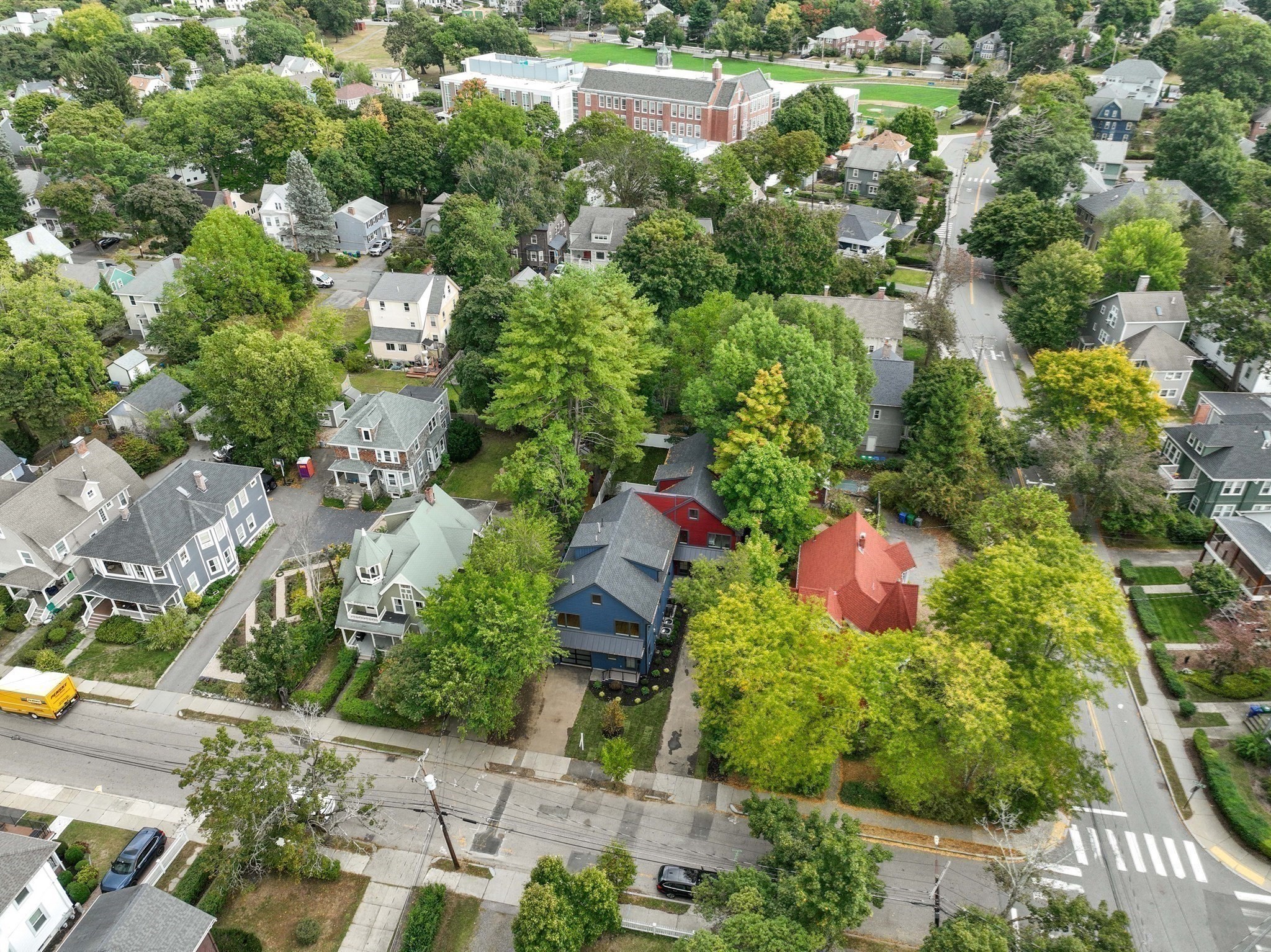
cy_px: 476
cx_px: 636
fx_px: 881
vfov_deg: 56.8
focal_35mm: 24
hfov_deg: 71.6
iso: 100
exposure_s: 1/500
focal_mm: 12.29
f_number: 2.8
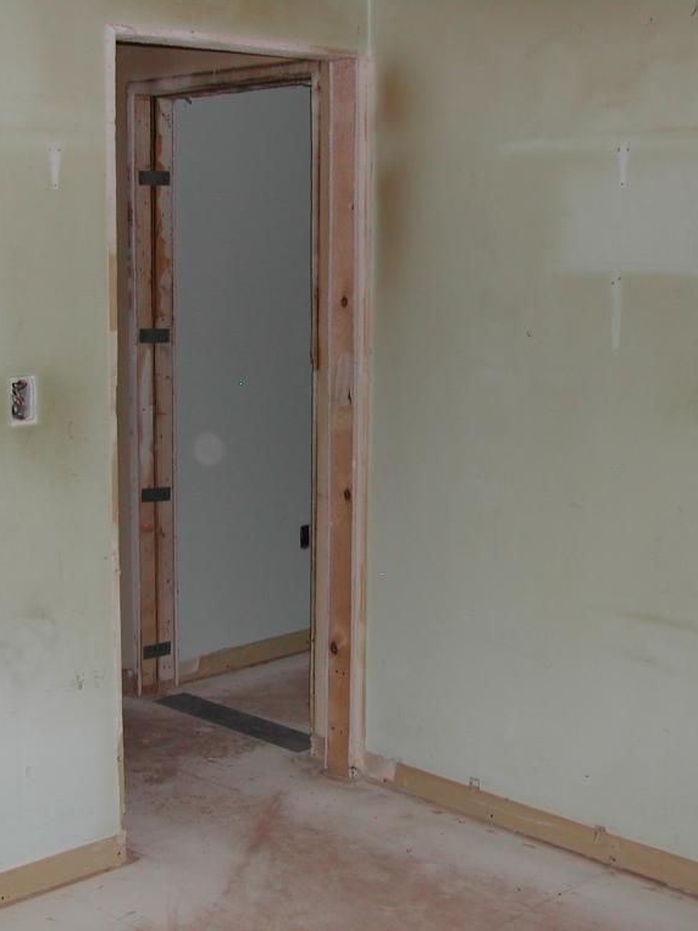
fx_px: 1372
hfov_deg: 28.5
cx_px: 270
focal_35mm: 51
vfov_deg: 37.5
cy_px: 464
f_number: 2.8
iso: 100
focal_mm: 8
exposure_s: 1/60
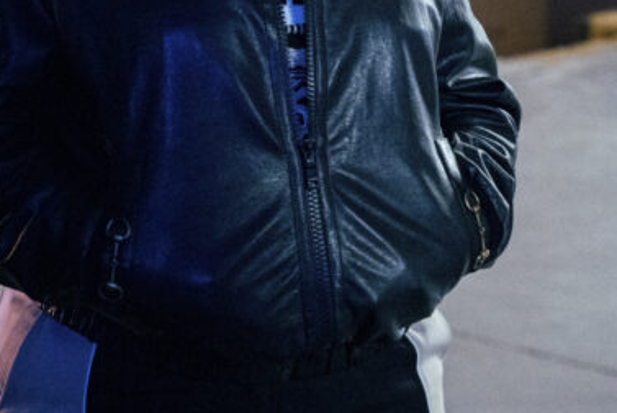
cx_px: 57
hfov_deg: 13.1
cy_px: -77
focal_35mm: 155
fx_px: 2658
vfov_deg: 8.8
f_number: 3.5
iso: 20000
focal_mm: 65
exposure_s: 1/250
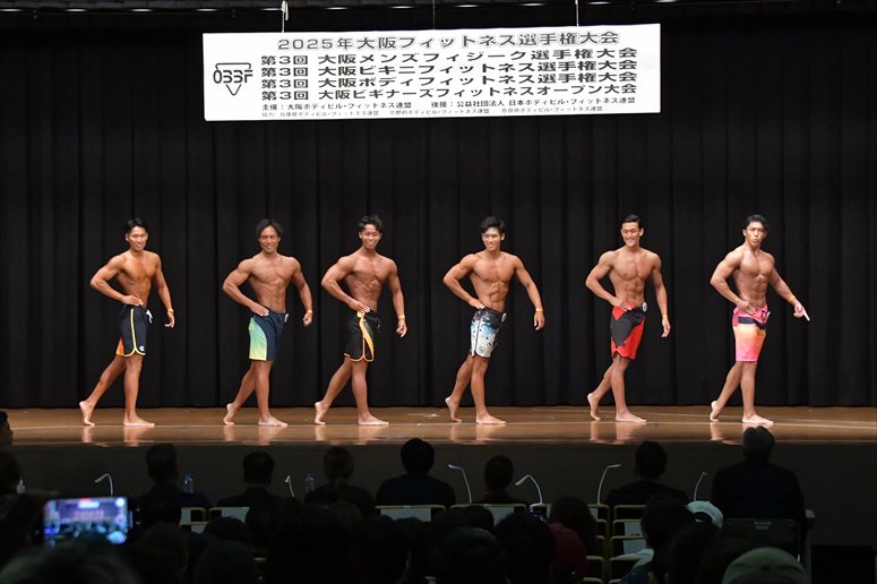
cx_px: 438
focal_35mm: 93
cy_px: 292
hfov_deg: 21.9
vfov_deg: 14.7
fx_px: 2265
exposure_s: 1/400
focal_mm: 62
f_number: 5.6
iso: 6400
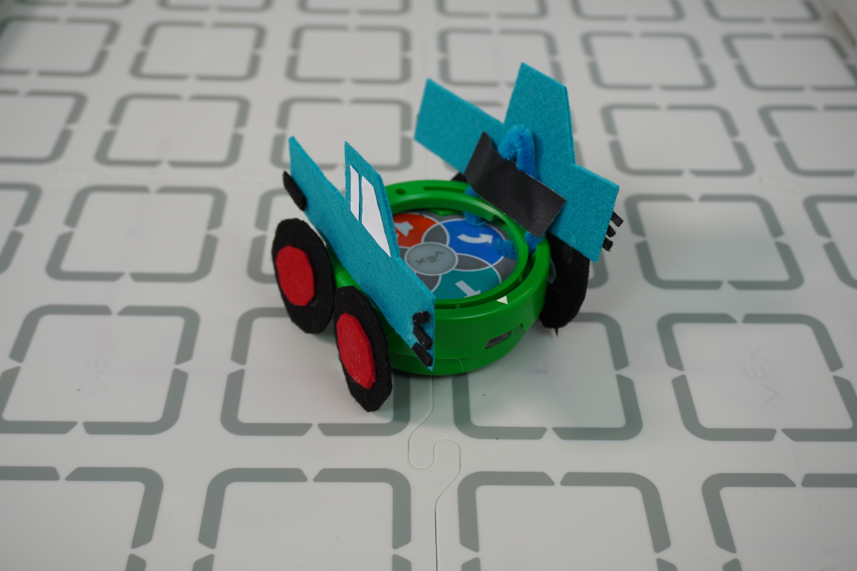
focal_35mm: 42
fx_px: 1000
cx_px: 428
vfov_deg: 31.9
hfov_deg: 46.4
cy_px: 286
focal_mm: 28
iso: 160
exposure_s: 1/50
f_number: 4.5
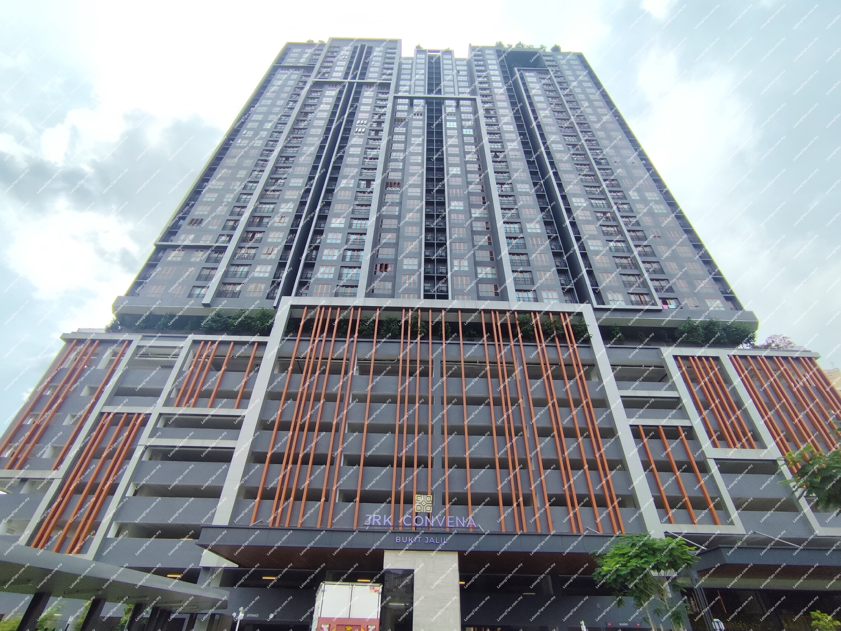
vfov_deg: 78.1
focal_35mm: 16
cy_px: 316
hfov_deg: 94.5
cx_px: 420
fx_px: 389
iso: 50
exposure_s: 1/2214
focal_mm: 1.65
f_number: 2.2
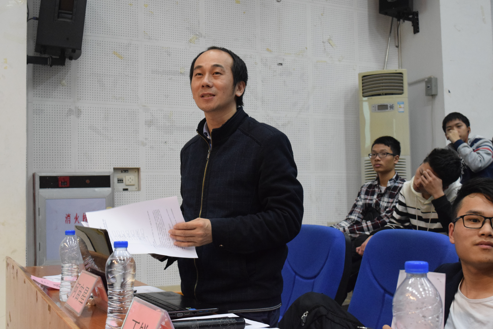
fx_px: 616
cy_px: 164
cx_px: 246
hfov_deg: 43.6
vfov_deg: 29.9
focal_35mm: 45
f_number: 7.1
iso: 3200
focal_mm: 30
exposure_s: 1/50
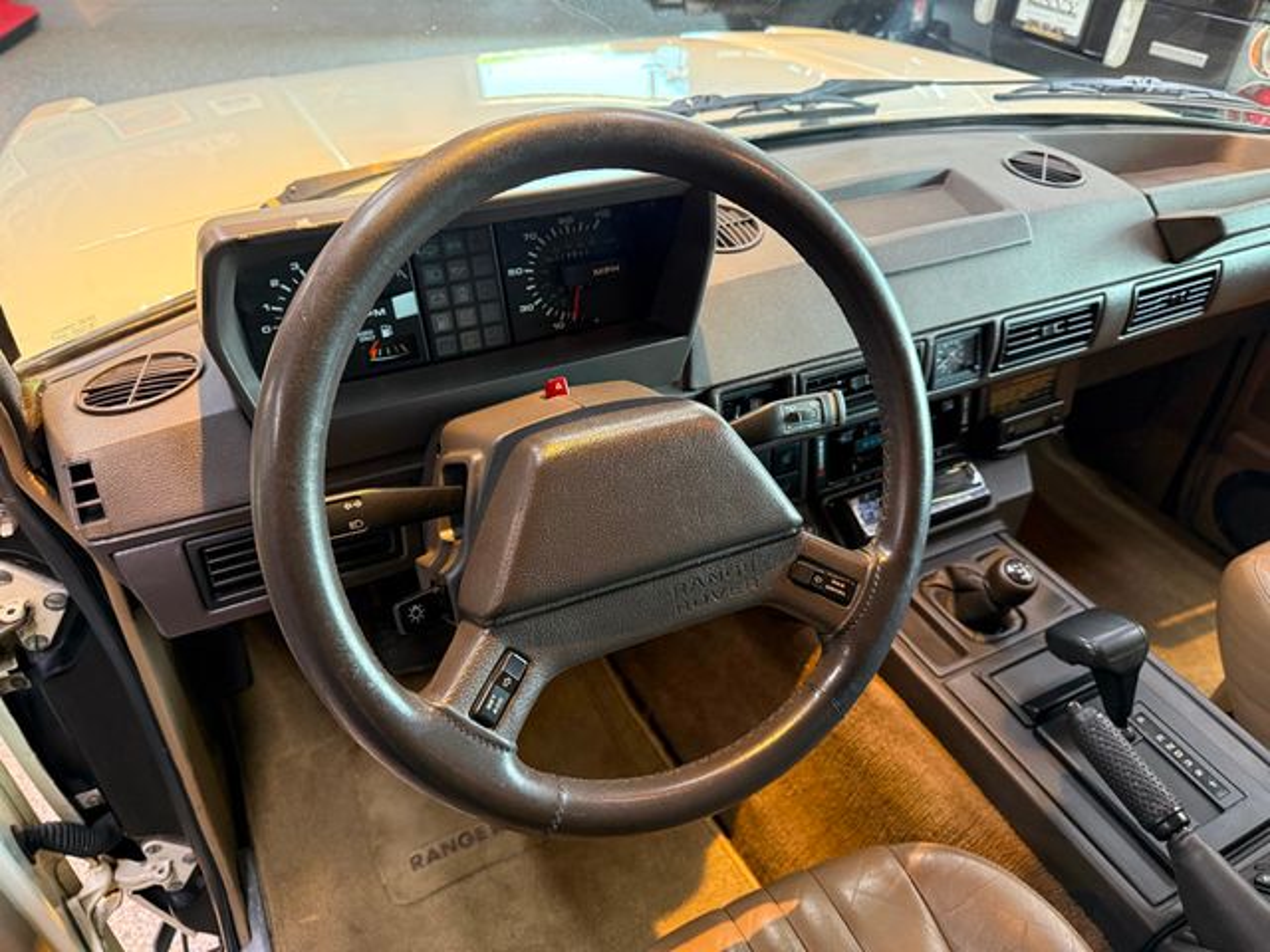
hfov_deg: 71.6
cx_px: 635
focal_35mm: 24
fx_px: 881
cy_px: 476
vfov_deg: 56.8
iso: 500
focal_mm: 6.76
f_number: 1.78
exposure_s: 1/60
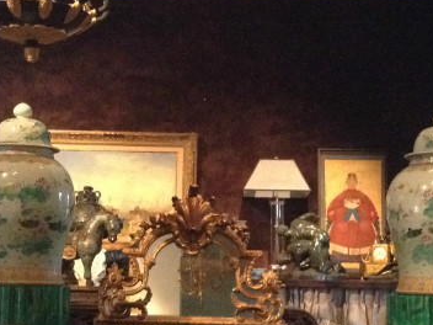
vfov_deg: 19.6
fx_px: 938
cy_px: 195
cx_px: 192
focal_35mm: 75
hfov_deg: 26.0
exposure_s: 1/15
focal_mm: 3.3
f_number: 2.4
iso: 500
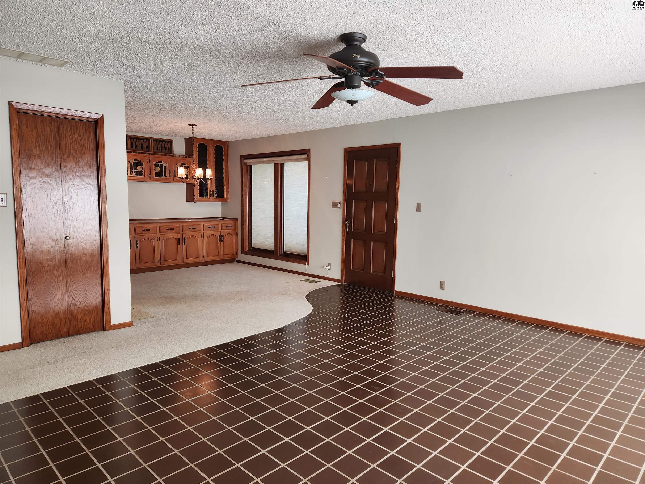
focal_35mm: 23
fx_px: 429
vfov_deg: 58.9
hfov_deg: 73.9
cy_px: 242
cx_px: 322
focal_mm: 5.4
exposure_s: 1/180
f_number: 1.8
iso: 100
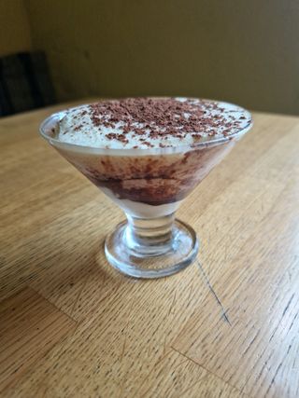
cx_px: 150
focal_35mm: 23
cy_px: 199
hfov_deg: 58.9
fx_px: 265
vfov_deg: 73.9
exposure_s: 1/50
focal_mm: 5.4
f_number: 1.8
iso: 125
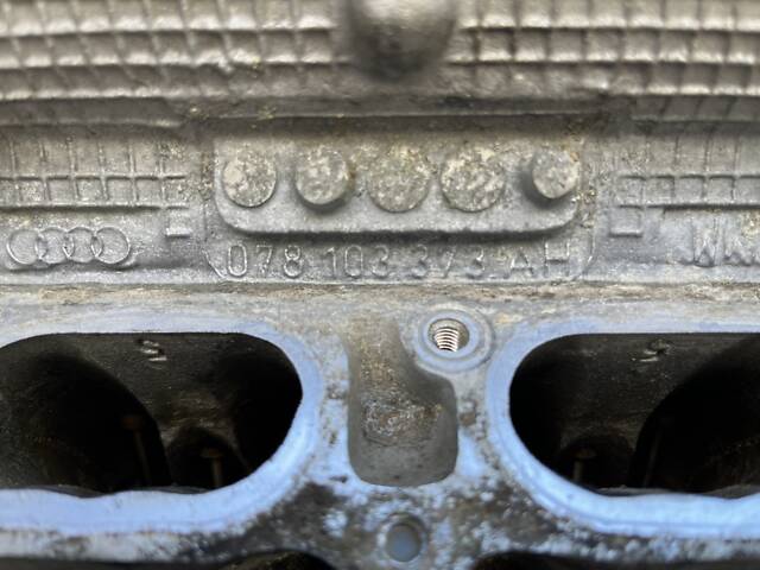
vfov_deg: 53.1
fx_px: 571
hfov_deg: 67.3
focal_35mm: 26
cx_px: 380
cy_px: 285
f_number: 1.6
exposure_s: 1/152
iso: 40
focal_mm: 5.1
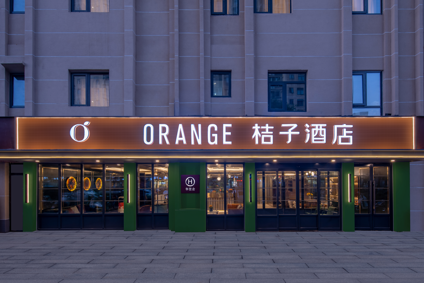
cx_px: 212
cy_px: 142
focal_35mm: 15
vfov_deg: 77.3
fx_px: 177
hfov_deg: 100.4
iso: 50
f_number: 14
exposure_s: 1/2.5
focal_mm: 15
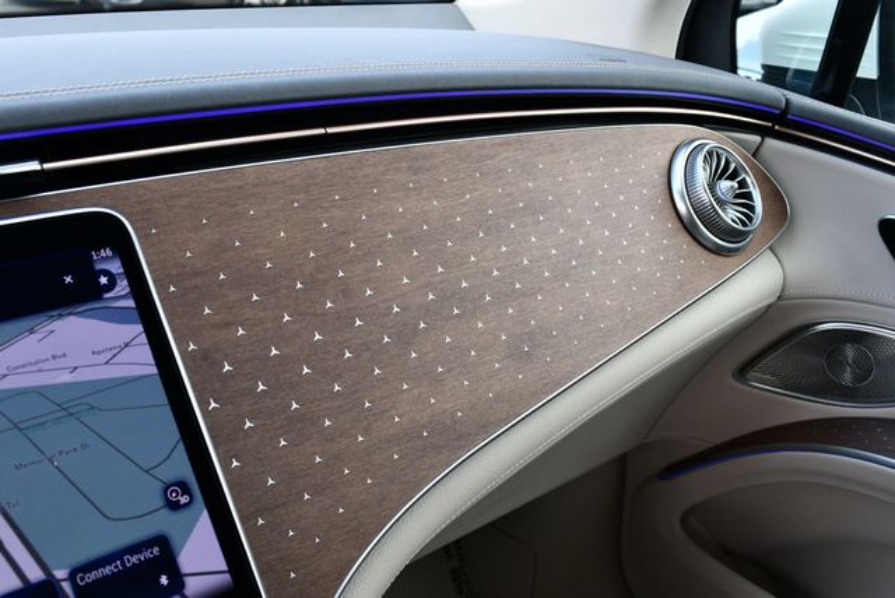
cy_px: 299
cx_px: 448
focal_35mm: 36
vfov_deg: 36.9
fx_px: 896
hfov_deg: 53.1
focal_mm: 18
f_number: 5.6
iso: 360
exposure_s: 1/250
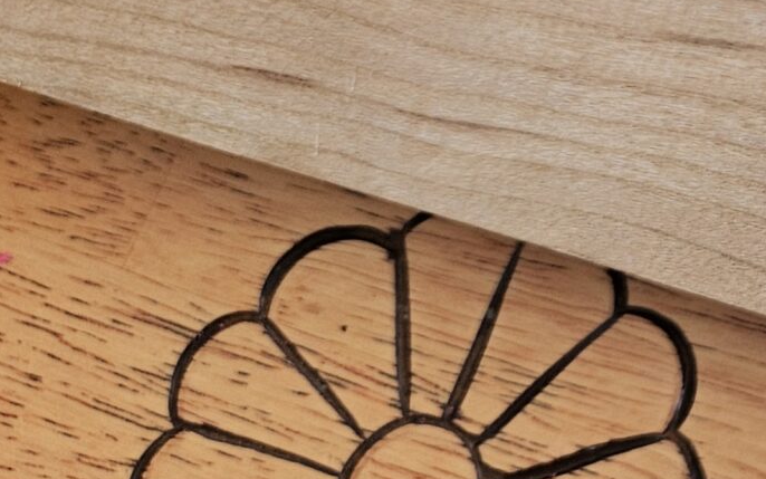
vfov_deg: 13.5
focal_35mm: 91
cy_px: -243
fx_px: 1900
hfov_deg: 18.1
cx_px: 1373
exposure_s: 1/182
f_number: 1.8
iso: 50
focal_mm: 5.4
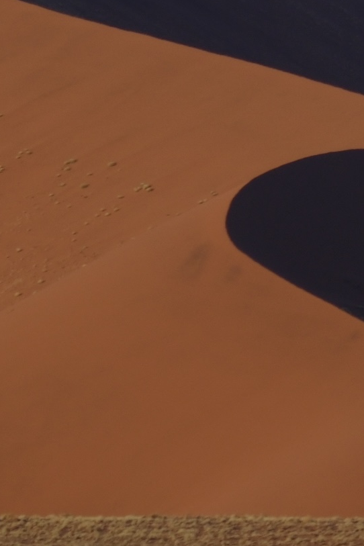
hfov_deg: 1.9
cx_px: 215
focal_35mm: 733
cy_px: 337
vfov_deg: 2.8
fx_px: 11116
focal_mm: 200
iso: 125
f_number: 4.8
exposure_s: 1/420
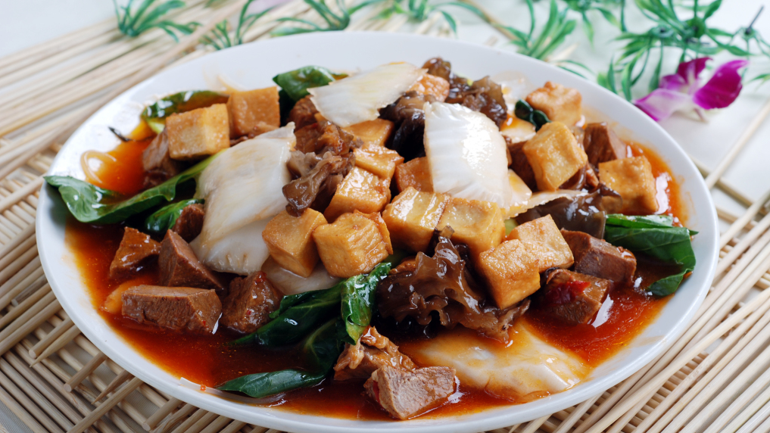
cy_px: 203
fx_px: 1940
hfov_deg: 22.5
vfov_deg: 12.7
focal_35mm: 95
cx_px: 387
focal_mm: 60
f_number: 8
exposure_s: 1/125
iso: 125
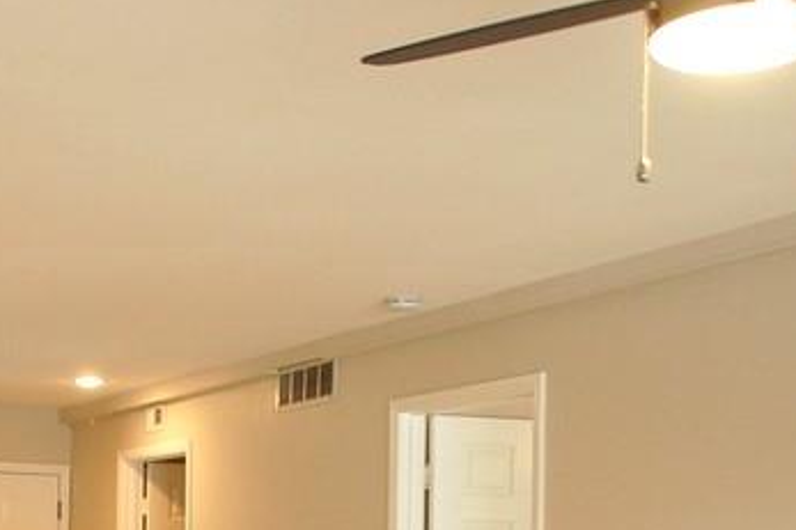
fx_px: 1680
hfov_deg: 25.9
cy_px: 600
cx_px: 94
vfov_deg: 17.3
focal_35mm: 76
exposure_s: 1/60
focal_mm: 22
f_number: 4
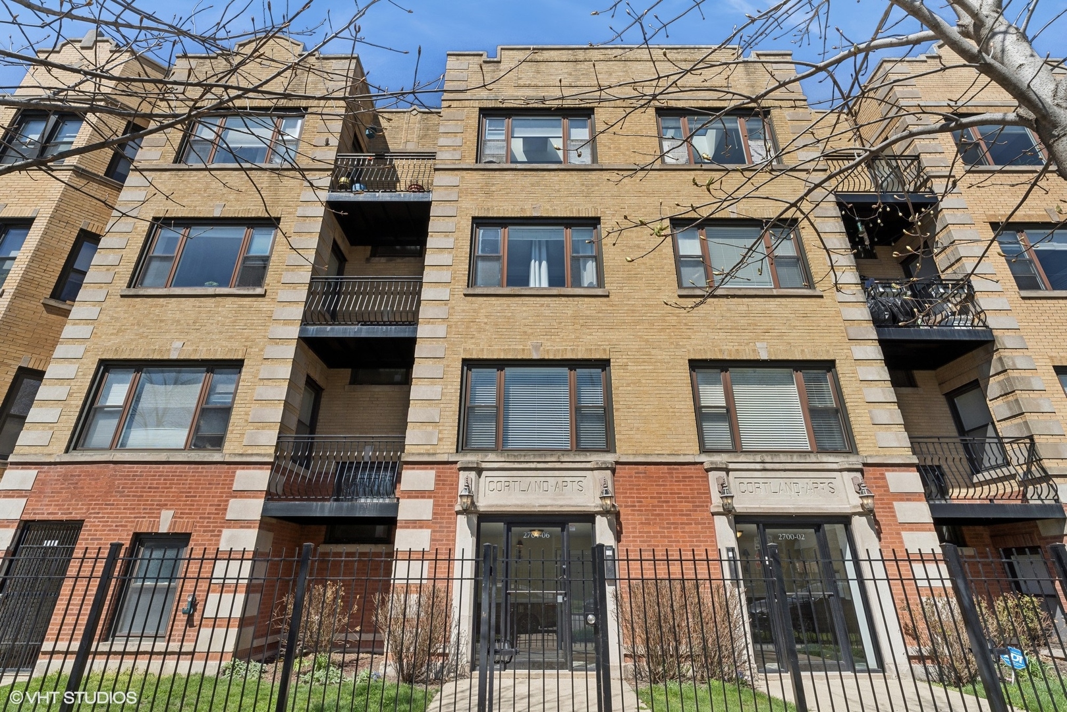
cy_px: 356
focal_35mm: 17
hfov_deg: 93.3
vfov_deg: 70.4
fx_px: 504
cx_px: 534
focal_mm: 17
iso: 320
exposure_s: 1/1250
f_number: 8
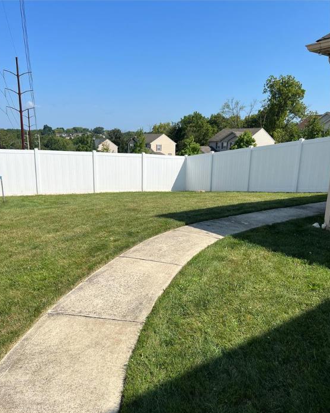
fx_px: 342
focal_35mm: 28
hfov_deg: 51.5
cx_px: 162
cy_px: 227
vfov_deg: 62.1
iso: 50
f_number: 1.5
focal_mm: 5.7
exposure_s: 1/5076
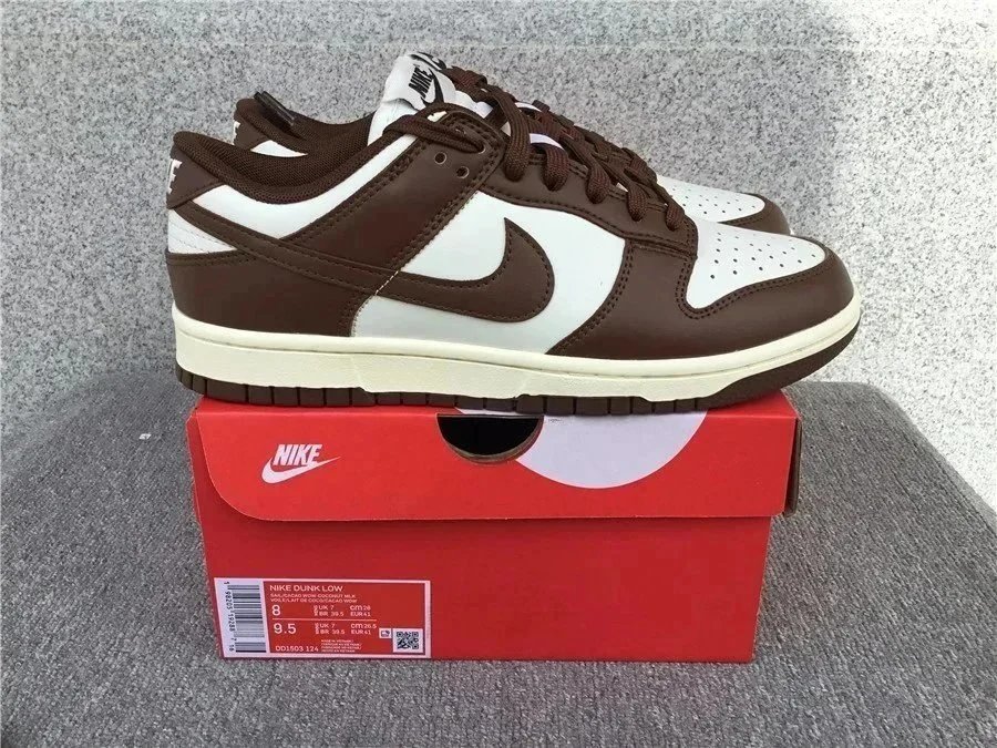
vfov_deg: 45.4
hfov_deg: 58.4
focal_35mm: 31
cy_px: 374
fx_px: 893
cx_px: 498
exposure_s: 1/448
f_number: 2.4
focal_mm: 3.3
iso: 25
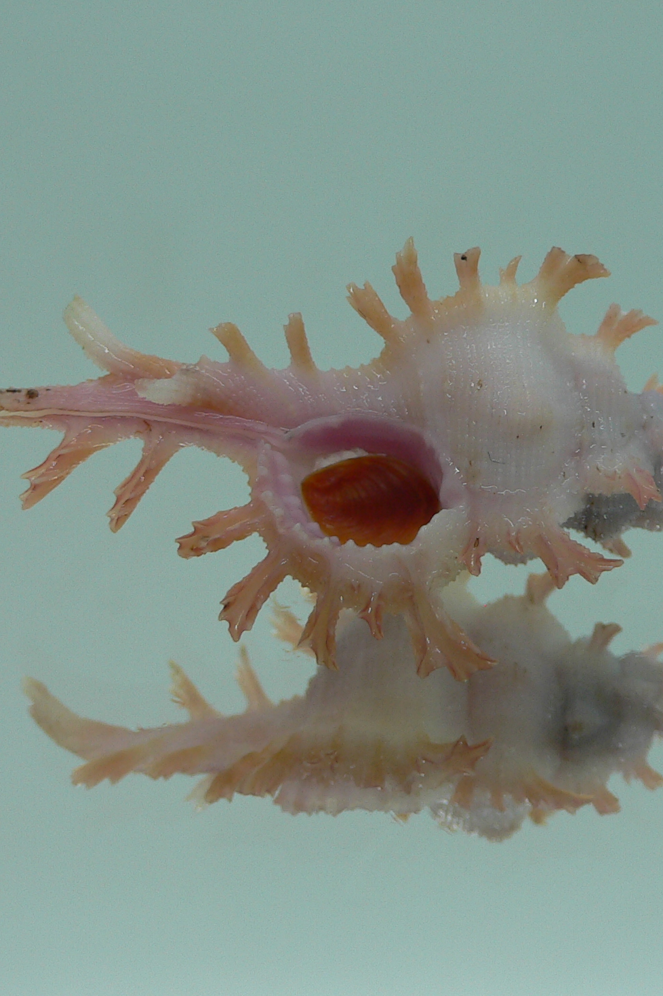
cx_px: 409
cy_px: 505
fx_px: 1382
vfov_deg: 39.6
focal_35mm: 50
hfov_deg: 26.9
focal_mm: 4.6
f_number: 2.8
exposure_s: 1/60
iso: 80
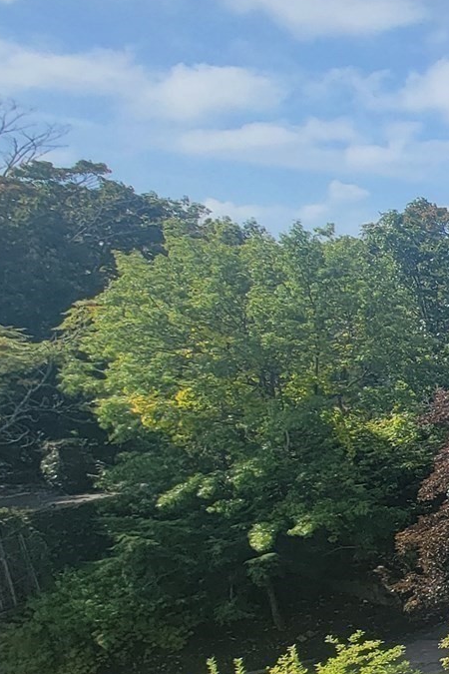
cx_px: 997
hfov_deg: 16.9
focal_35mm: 41
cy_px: 448
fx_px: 767
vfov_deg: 46.7
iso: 50
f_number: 2.2
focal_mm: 2.2
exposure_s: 1/1402
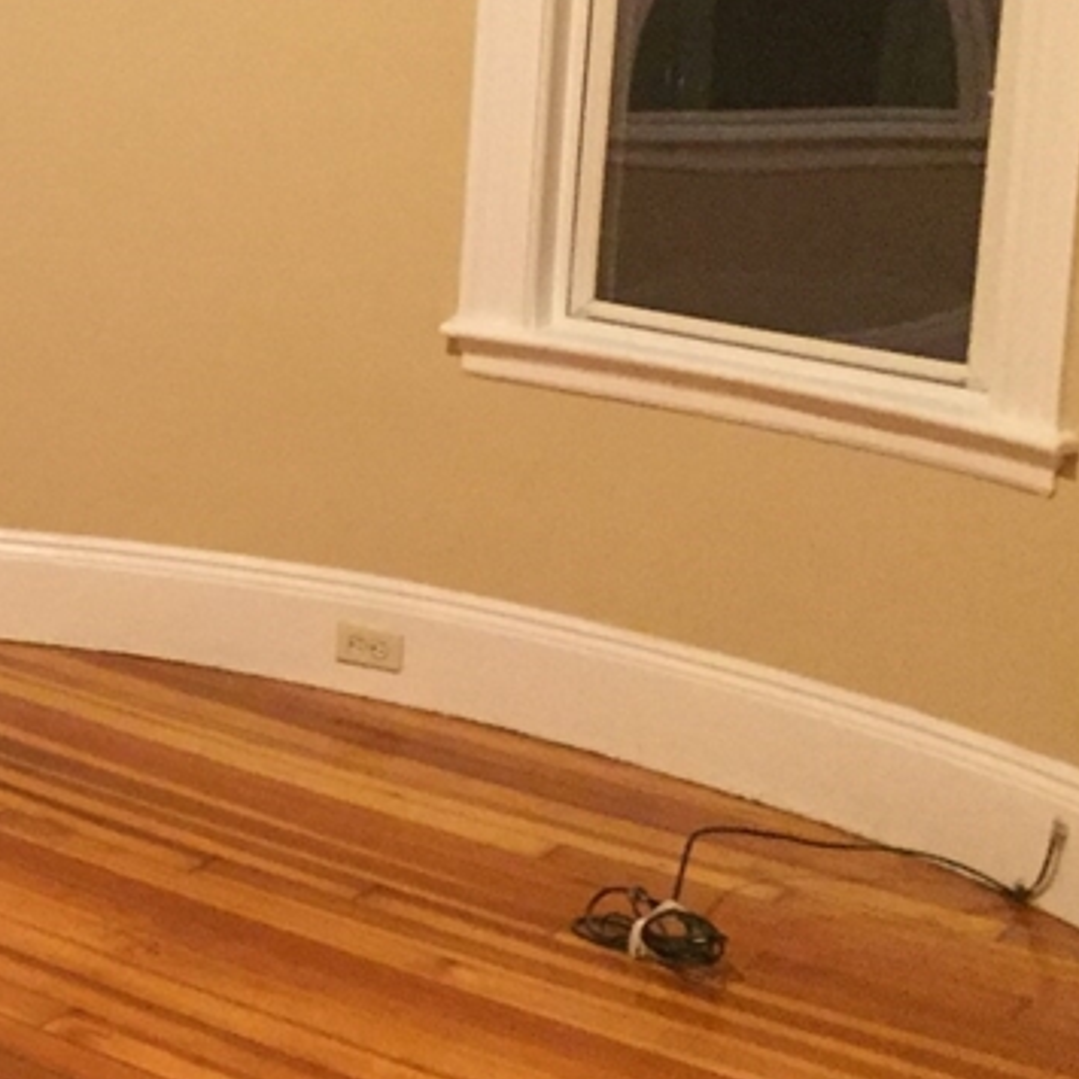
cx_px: -371
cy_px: 198
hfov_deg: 21.0
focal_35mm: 74
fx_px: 2610
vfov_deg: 23.0
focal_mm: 4.15
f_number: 2.2
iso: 250
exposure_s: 1/20
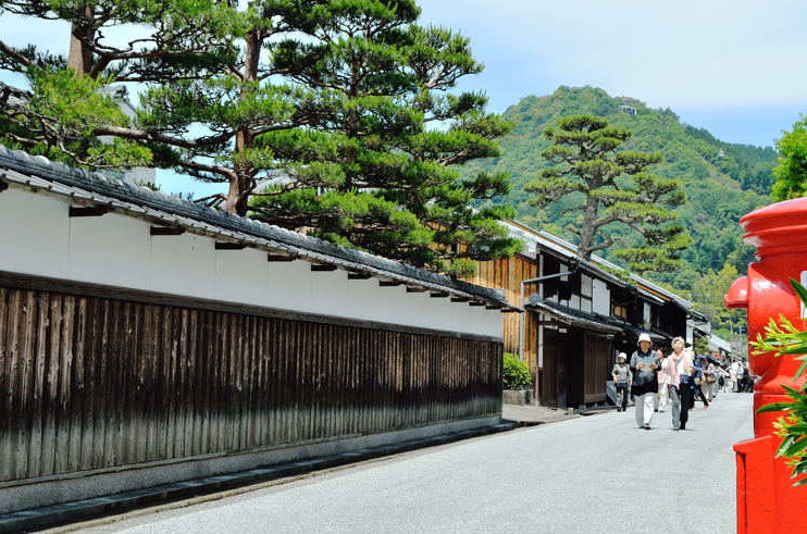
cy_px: 213
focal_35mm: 58
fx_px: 1297
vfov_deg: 23.2
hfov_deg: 34.2
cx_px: 537
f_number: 10
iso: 100
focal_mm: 28
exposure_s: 1/200
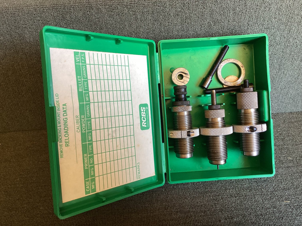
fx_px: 270
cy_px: 113
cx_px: 151
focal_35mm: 31
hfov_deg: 58.3
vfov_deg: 45.4
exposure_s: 1/50
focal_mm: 3.3
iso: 80
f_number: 2.4
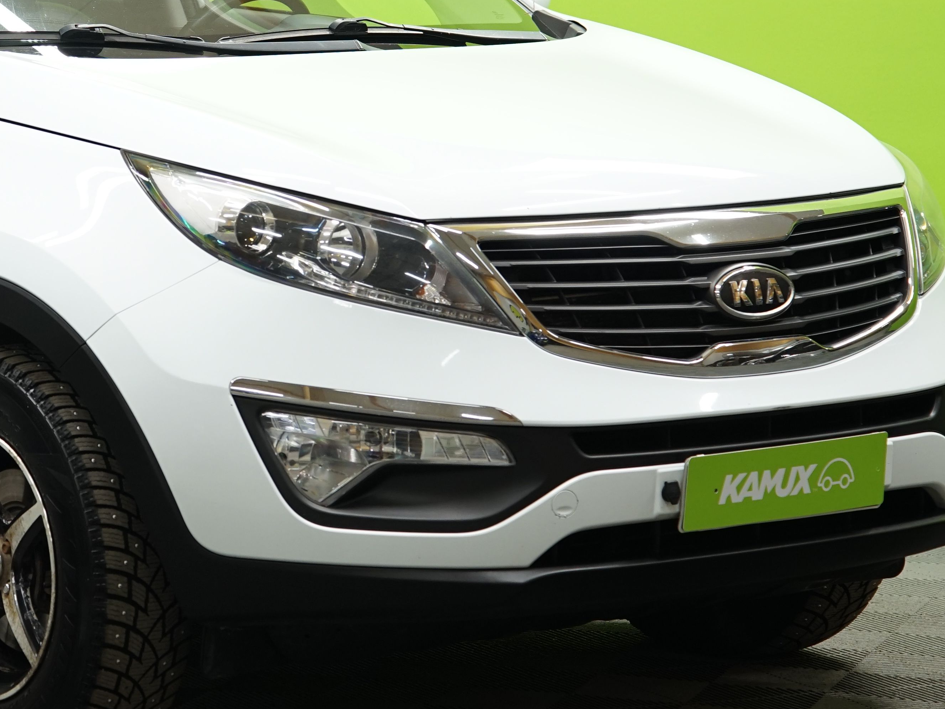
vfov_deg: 9.7
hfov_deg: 12.9
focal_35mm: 152
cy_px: 185
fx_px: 4150
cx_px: 71
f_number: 4
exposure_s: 1/30
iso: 640
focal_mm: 70
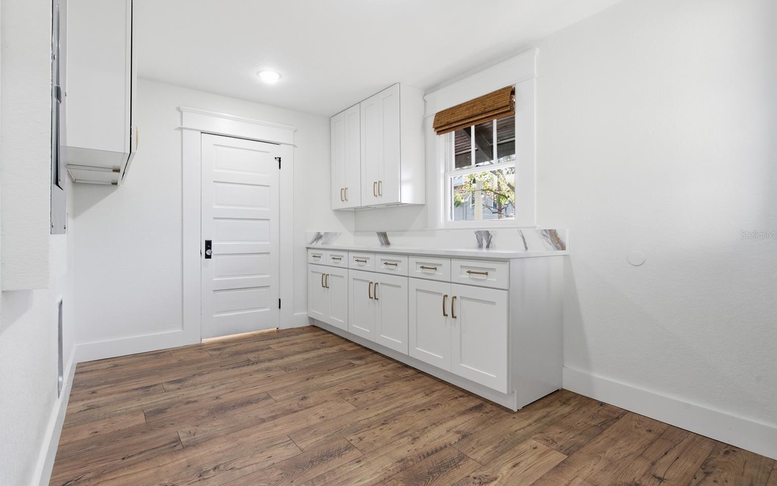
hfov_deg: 94.3
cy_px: 235
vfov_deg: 68.0
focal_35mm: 17
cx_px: 380
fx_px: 360
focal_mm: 16
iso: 250
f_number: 9
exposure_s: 1/50
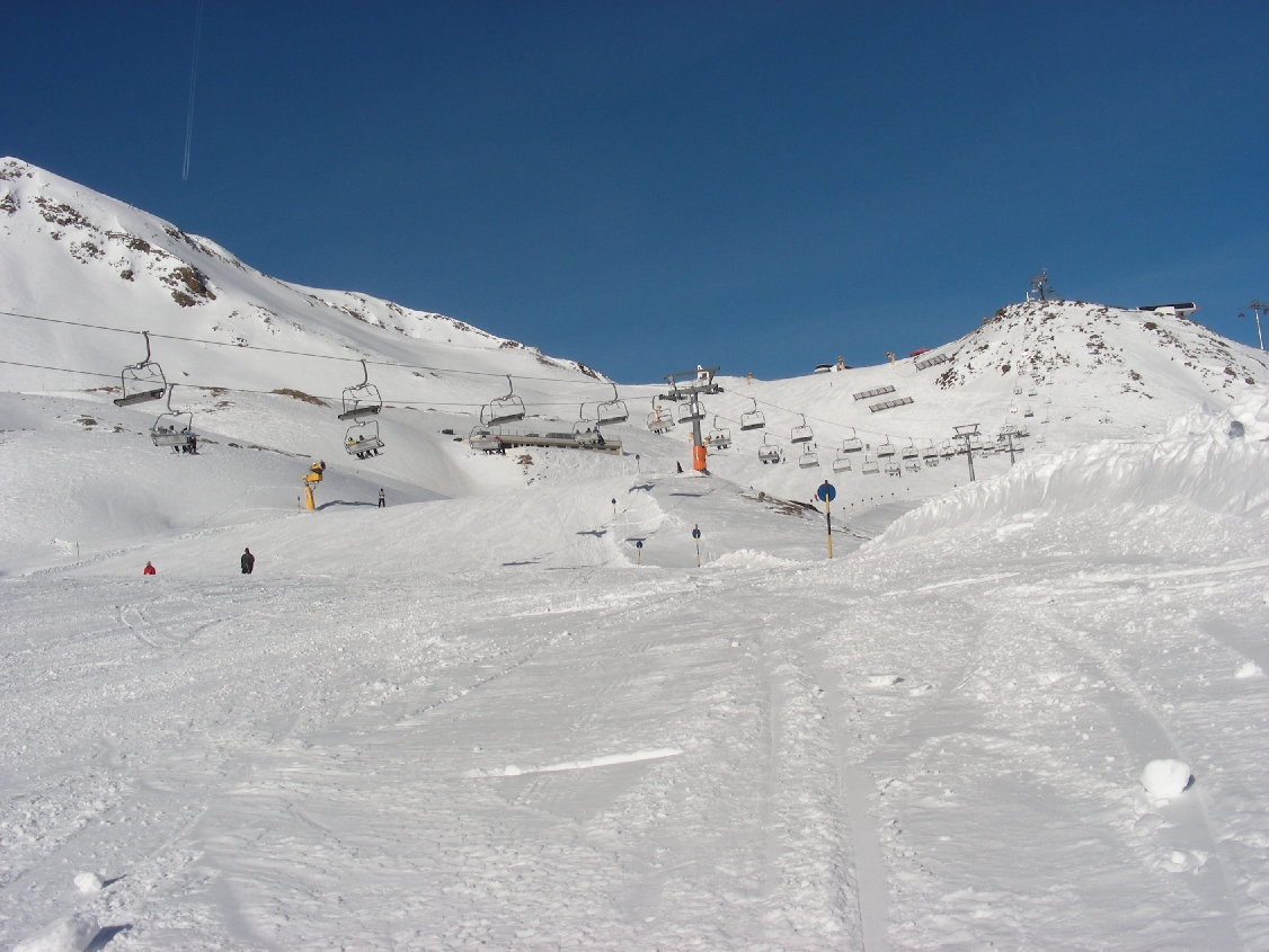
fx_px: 1393
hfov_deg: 49.0
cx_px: 634
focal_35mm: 38
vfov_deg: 37.7
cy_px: 476
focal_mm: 6.3
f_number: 6.8
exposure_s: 1/512
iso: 50
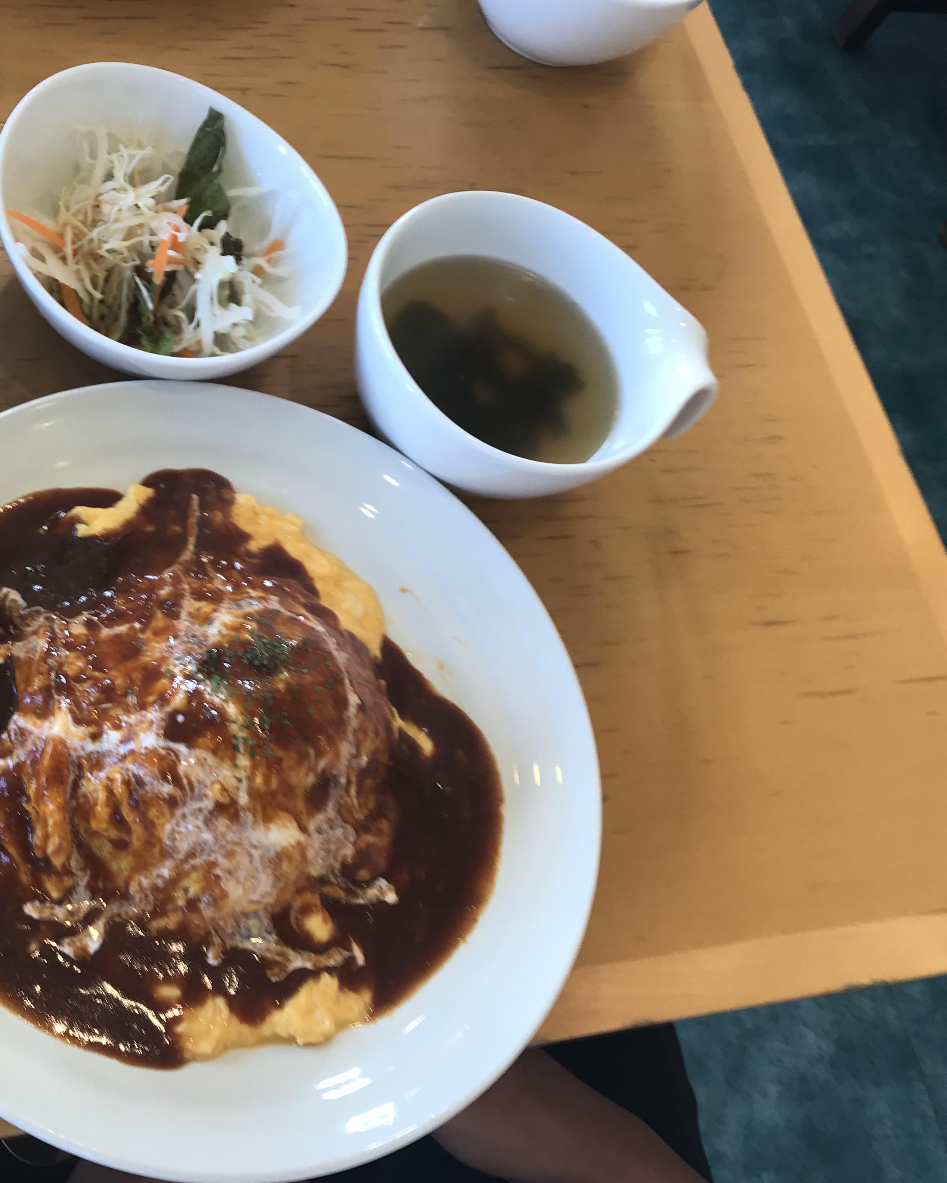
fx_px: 1296
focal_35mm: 37
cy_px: 591
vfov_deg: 49.1
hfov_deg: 38.6
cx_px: 183
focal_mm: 3.99
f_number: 1.8
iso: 25
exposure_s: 1/50
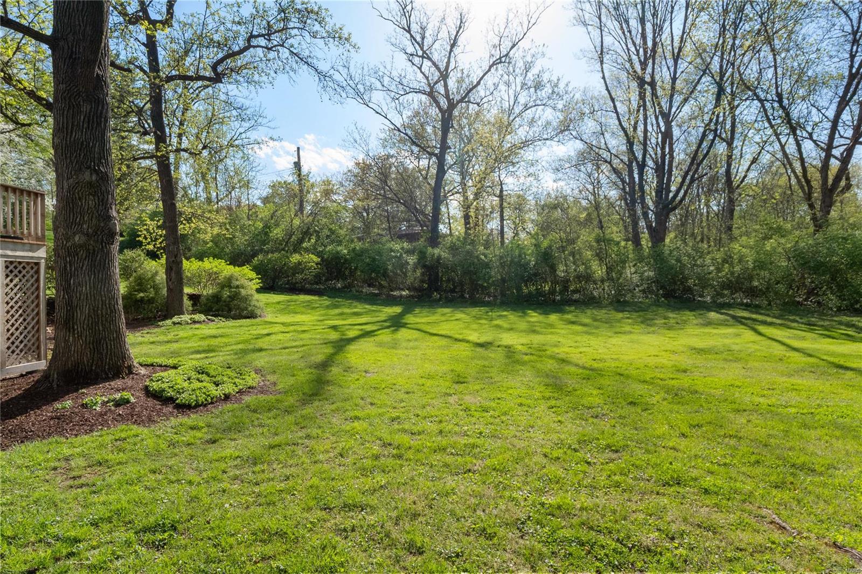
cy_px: 287
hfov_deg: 90.0
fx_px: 431
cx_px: 431
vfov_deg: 67.4
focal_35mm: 18
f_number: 8
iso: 400
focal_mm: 9
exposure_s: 1/400
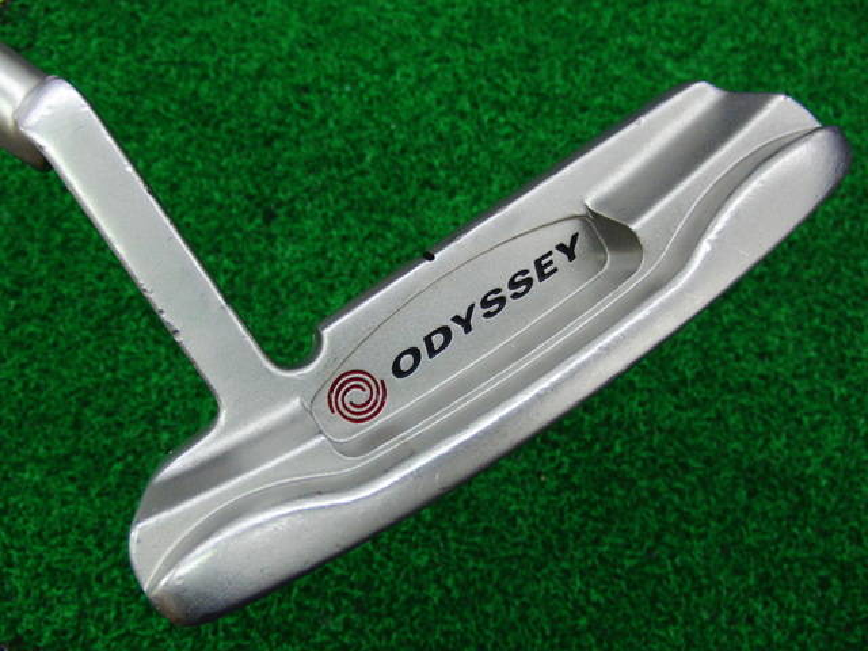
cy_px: 326
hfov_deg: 50.1
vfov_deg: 38.7
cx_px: 434
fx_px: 928
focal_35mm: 37
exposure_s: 1/60
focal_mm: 6.42
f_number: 3.6
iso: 400
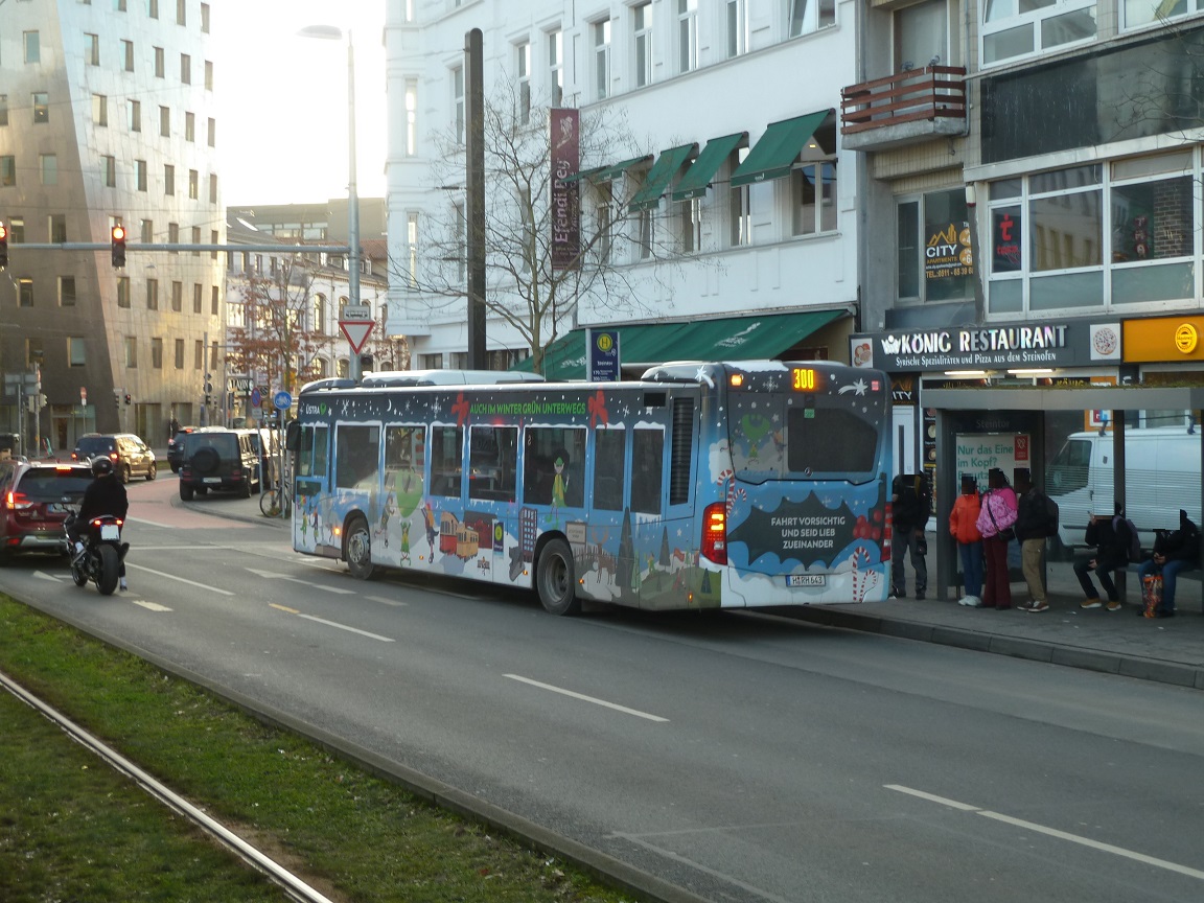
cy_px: 452
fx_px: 1913
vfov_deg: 26.6
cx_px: 602
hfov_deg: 34.9
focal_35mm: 55
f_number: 3.9
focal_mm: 9.1
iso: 80
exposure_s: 1/50
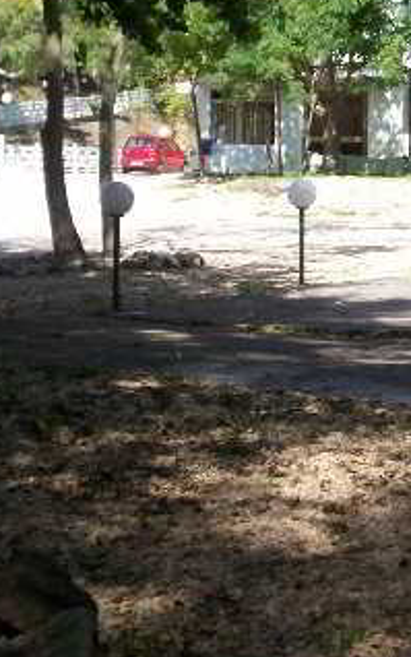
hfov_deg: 13.4
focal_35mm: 96
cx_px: 448
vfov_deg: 21.5
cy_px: 209
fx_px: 1719
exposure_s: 1/458
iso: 100
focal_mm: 5.9
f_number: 4.5
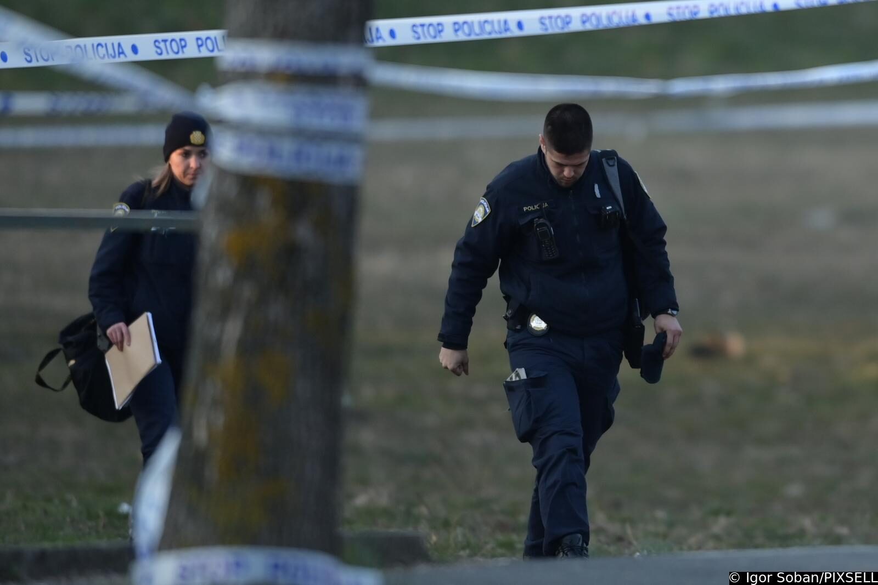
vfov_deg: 3.4
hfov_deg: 5.2
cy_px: 292
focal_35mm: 400
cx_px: 439
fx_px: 9756
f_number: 2.8
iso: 640
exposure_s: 1/1000
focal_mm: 400
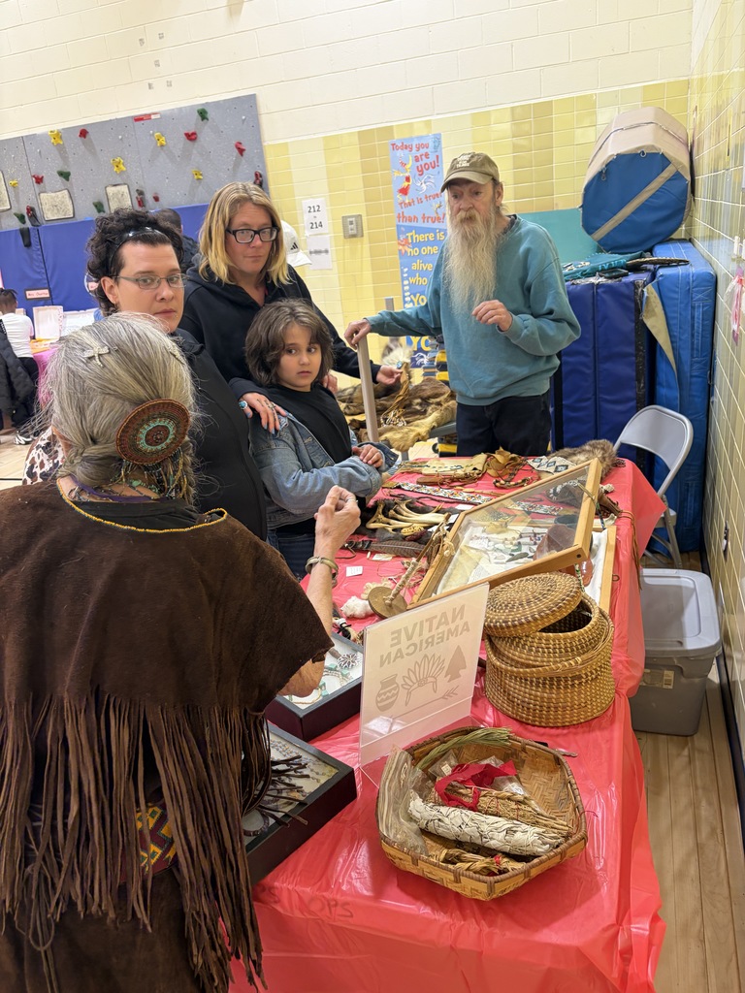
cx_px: 372
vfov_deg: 67.3
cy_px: 496
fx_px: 746
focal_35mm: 26
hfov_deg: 53.1
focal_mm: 5.96
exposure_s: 1/41
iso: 125
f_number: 1.6
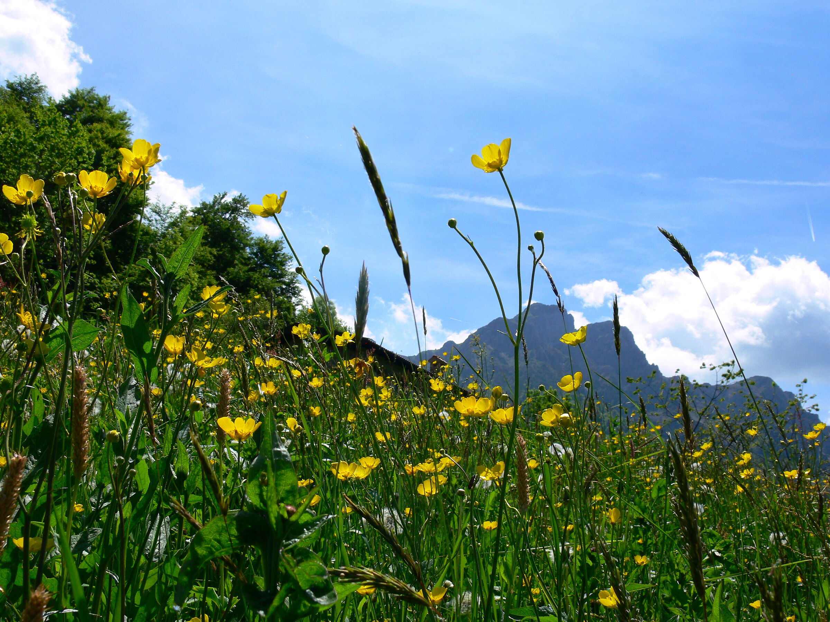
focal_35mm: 35
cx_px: 415
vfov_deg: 40.7
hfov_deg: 52.6
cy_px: 311
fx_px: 839
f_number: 7.1
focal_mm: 7.4
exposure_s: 1/400
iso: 80
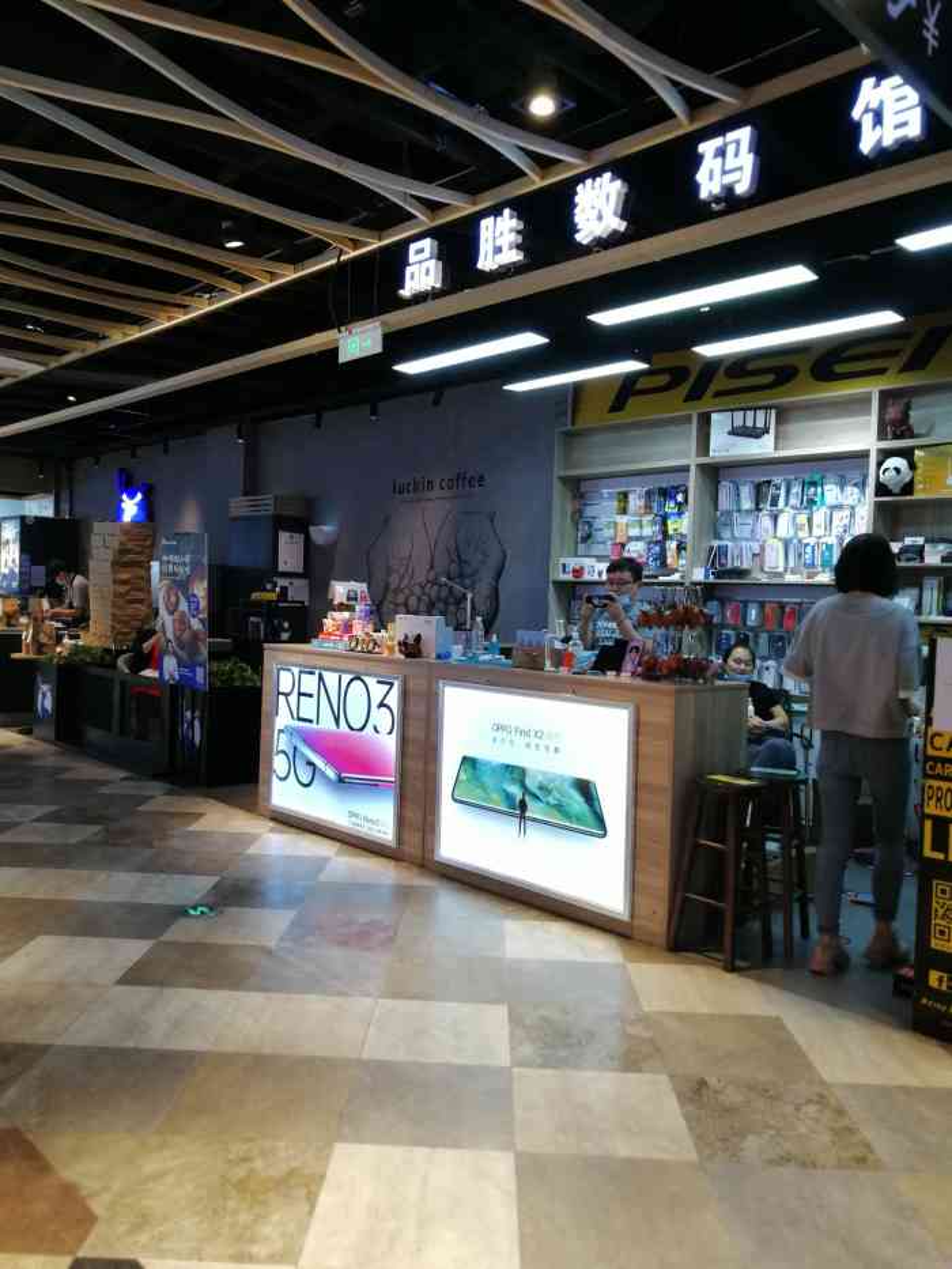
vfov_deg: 65.3
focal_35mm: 27
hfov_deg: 51.4
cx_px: 476
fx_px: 990
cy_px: 634
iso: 250
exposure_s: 1/100
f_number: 4
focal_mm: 3.84
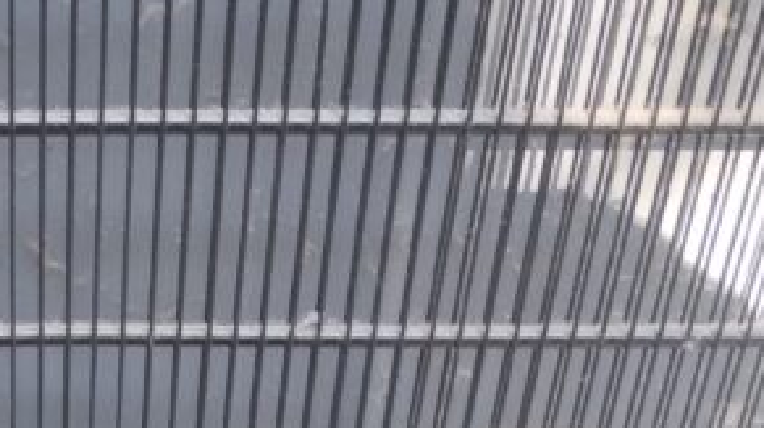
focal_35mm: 84
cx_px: -26
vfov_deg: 13.5
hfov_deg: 24.0
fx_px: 1700
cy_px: 641
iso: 422
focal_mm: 4.27
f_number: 1.8
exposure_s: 1/25
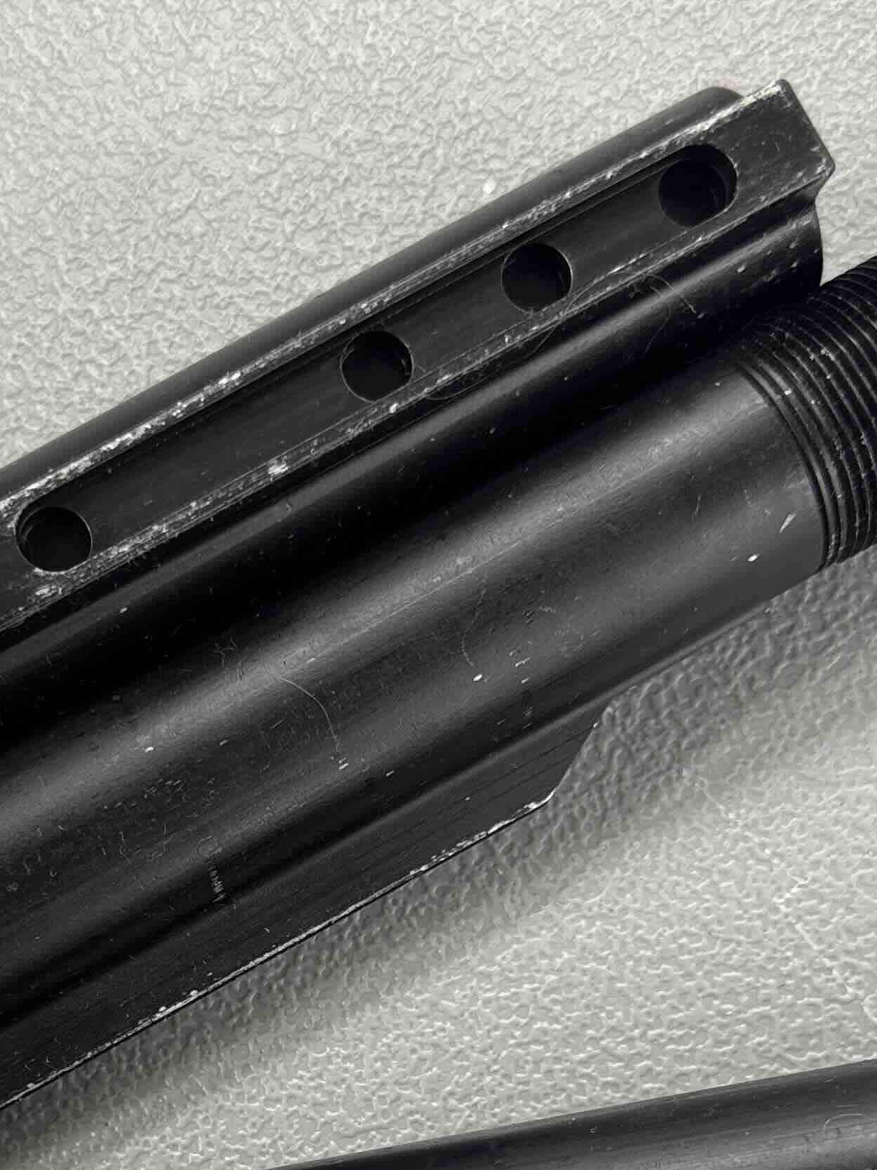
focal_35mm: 58
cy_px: 999
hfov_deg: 25.0
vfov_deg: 32.0
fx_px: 1959
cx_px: 264
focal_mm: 6.76
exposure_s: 1/60
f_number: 1.78
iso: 160
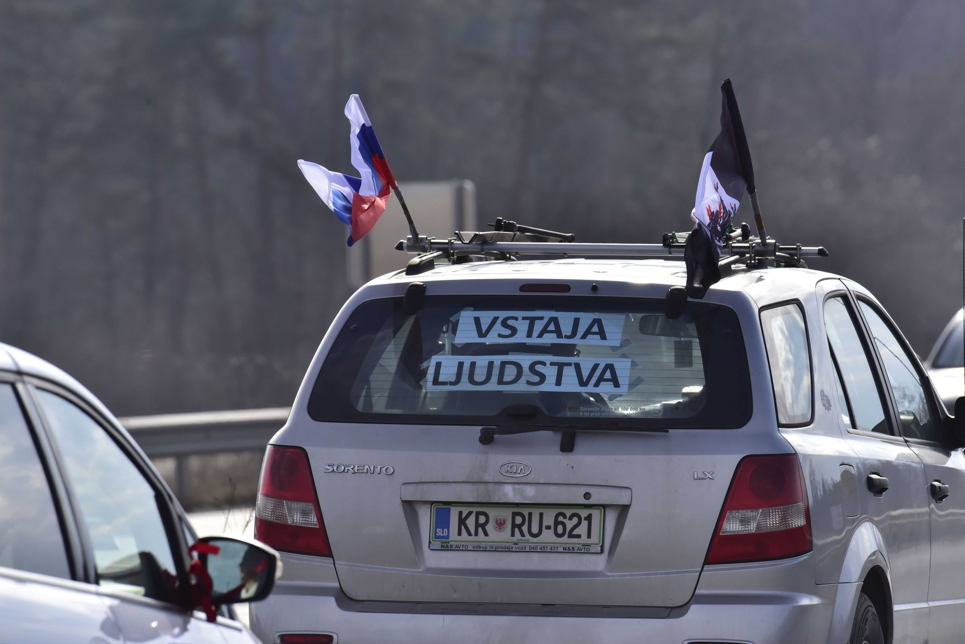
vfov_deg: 3.2
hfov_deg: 4.8
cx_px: 486
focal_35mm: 432
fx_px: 11583
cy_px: 322
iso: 640
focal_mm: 420
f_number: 10
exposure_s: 1/1600
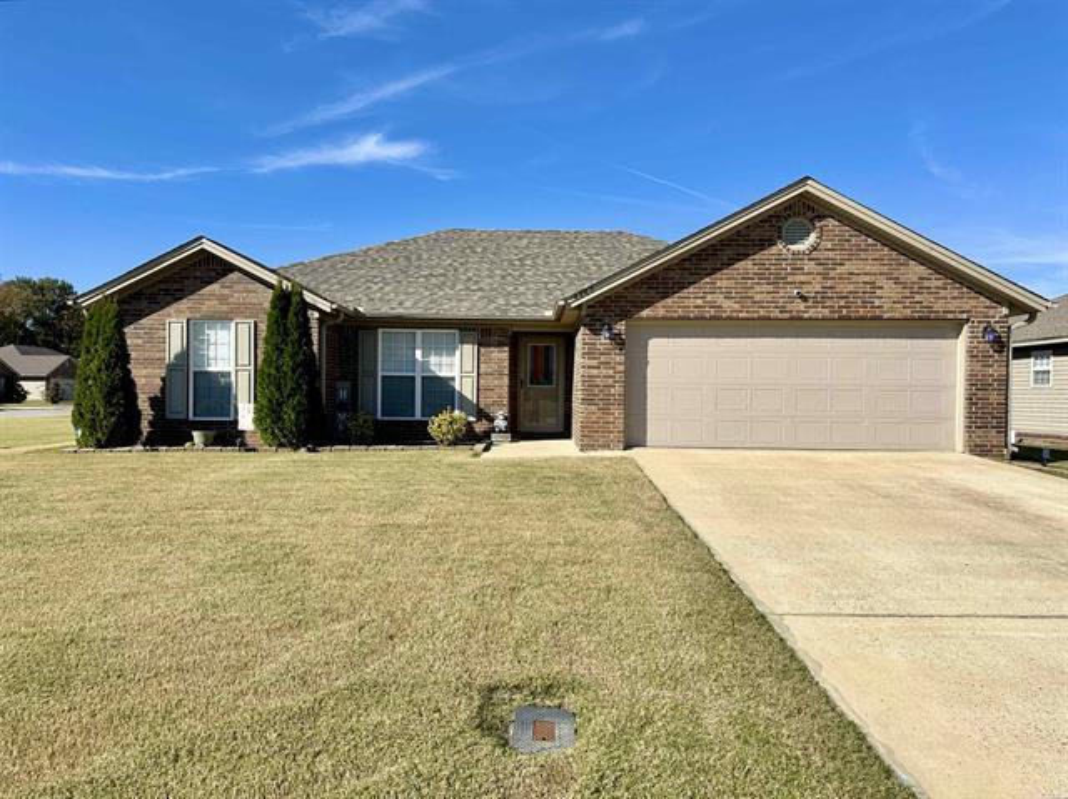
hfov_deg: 71.6
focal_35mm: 24
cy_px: 400
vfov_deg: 56.8
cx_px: 534
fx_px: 740
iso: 80
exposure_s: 1/5848
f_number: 1.78
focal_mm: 6.86
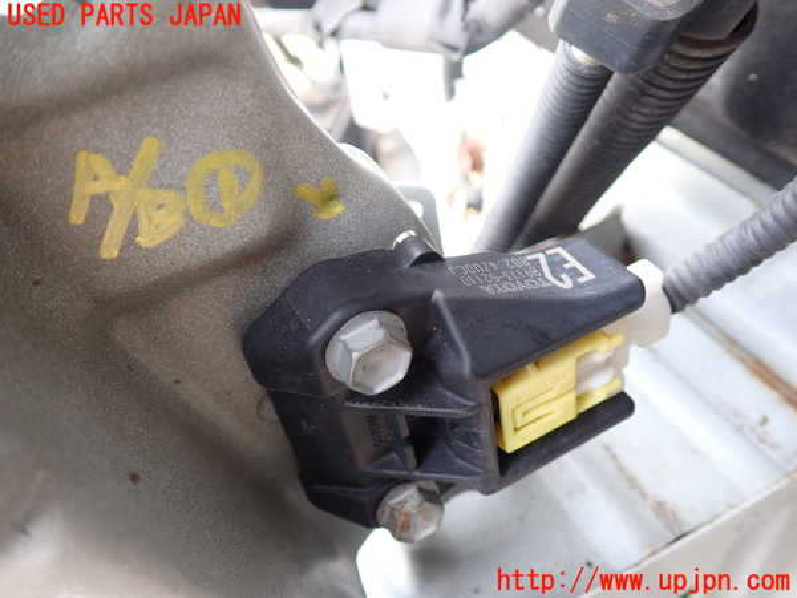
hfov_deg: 60.0
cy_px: 299
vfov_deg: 46.8
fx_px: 691
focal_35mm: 30
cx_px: 398
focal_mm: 5.4
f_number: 2.3
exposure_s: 1/60
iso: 200
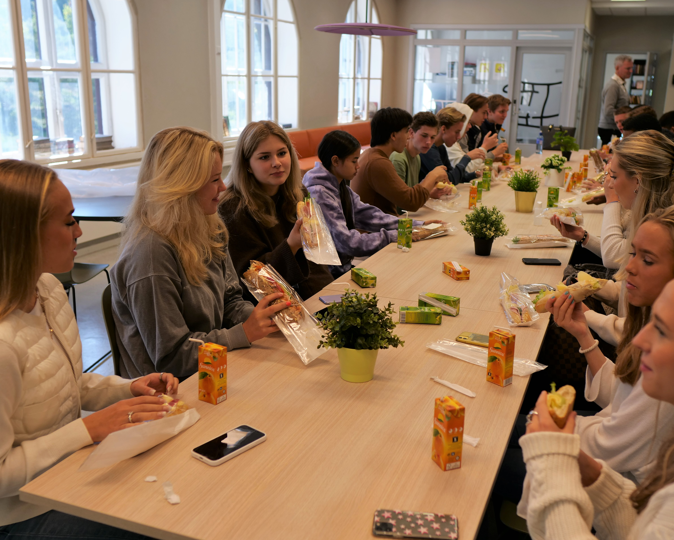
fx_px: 678
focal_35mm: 34
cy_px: 271
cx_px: 364
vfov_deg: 43.4
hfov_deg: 52.8
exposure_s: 1/250
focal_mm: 16
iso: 200
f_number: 2
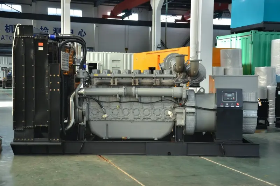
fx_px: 442
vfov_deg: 23.7
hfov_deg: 35.1
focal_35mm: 57
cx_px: 140
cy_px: 93
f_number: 4.5
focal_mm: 38
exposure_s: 1/80
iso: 400
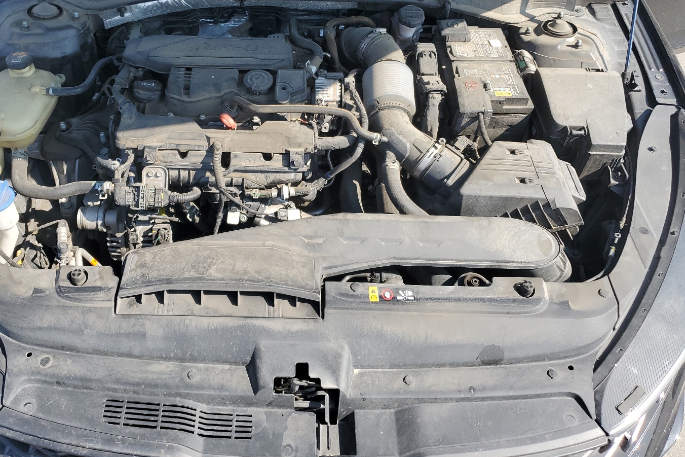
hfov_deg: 58.4
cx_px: 283
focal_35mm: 32
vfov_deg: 40.7
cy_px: 157
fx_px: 609
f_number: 1.5
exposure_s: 1/1429
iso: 50
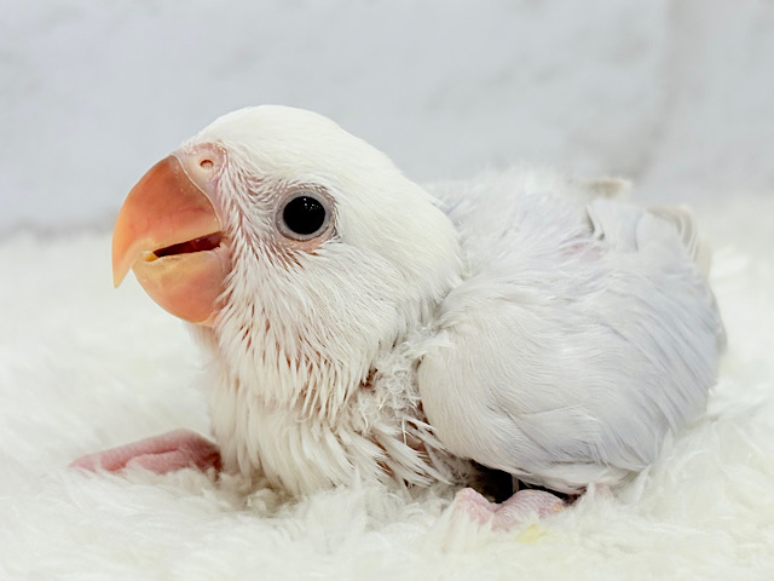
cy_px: 290
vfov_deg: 28.0
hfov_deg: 36.8
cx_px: 387
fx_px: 1163
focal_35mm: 52
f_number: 1.6
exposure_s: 1/50
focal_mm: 5.96
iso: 32
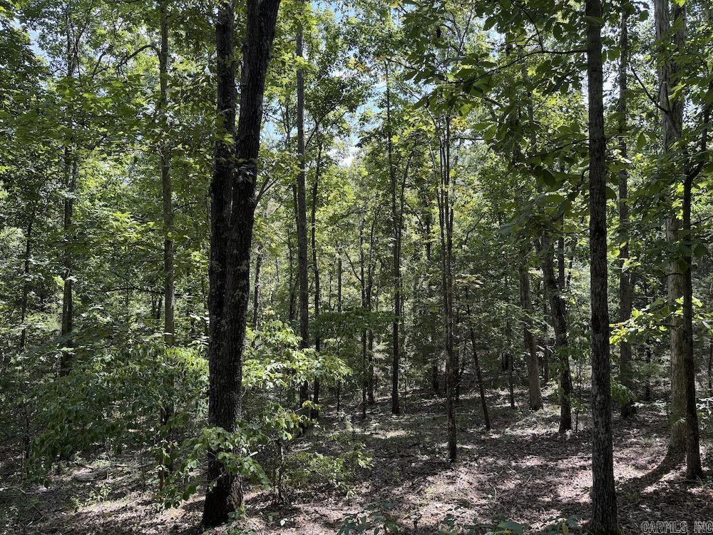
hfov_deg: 71.6
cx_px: 356
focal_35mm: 24
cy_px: 268
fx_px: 494
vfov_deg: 56.8
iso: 100
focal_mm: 6.76
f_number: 1.78
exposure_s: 1/476
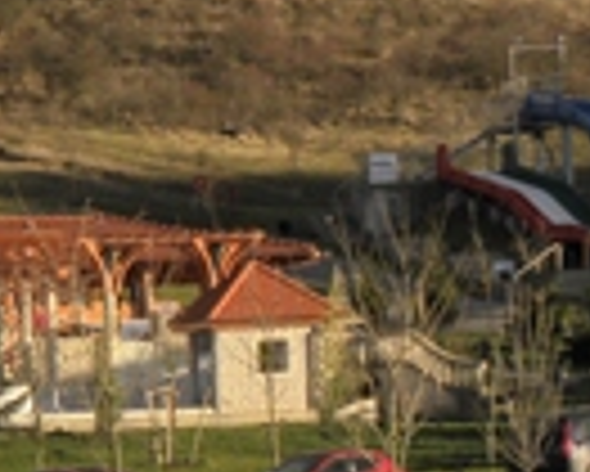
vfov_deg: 5.8
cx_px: -381
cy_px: 728
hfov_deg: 7.2
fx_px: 4578
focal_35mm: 262
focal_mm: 11.8
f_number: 5.6
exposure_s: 1/235
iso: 64
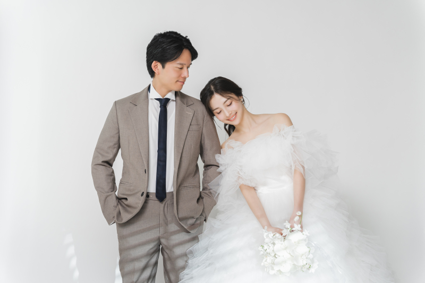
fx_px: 826
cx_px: 212
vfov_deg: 19.4
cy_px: 142
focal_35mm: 70
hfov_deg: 28.8
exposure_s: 1/80
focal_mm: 70
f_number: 2.8
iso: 400
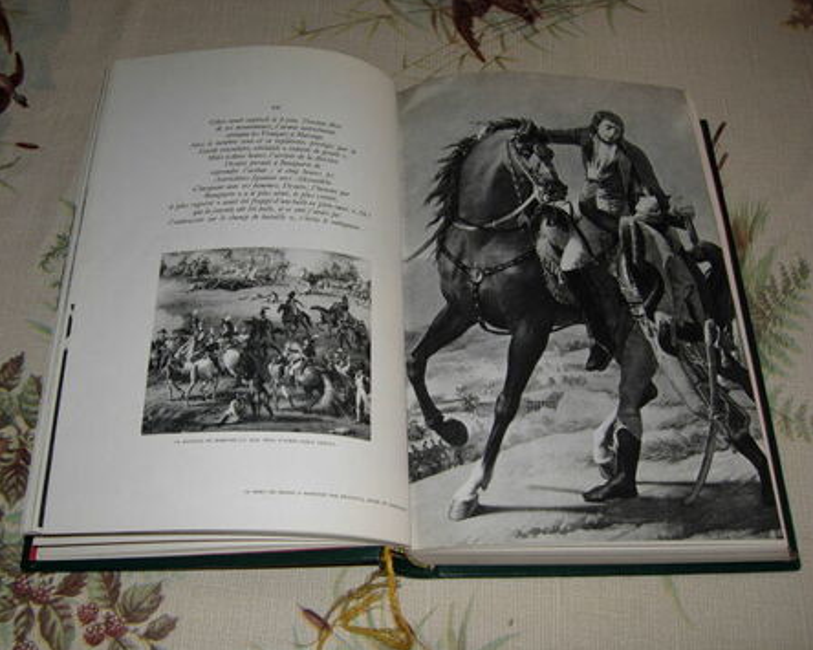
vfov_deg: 39.1
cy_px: 326
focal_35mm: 38
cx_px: 379
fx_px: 914
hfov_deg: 47.9
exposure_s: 1/45.2
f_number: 3.8
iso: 50
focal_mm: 7.5
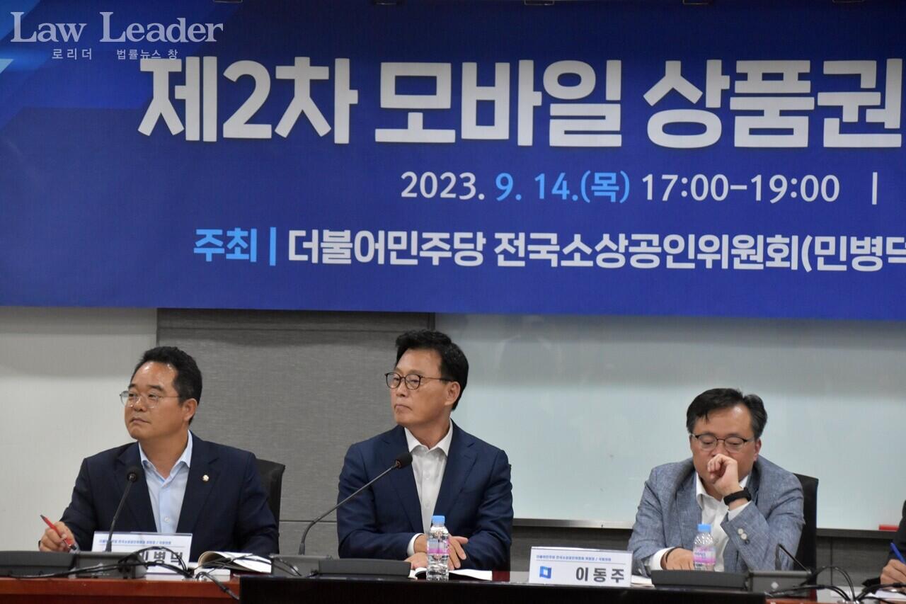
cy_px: 302
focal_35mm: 120
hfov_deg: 17.1
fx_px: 3019
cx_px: 453
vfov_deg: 11.4
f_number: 6.3
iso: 2500
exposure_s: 1/160
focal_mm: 80
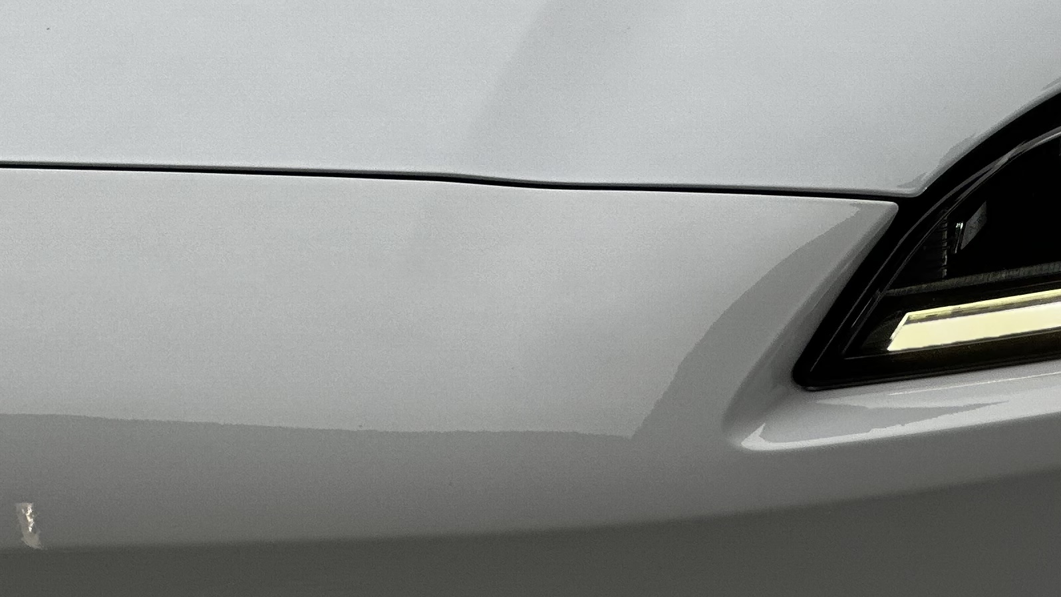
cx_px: 1075
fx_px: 5964
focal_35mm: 212
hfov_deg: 10.1
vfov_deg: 5.7
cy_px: -234
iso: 20
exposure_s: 1/105
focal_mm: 9
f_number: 2.8
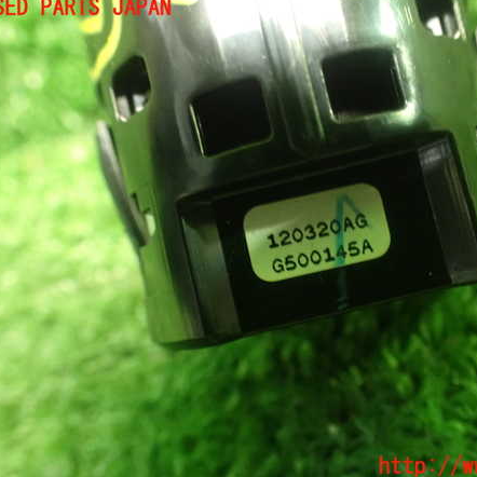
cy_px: 237
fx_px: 561
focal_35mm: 36
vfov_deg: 46.0
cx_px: 299
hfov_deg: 45.6
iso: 1250
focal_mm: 5.4
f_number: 2.3
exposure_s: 1/30
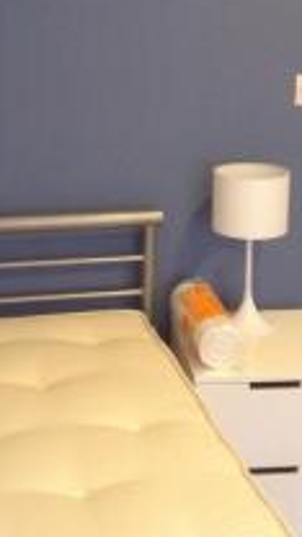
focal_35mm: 80
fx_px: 1139
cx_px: 150
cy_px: 156
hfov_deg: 15.1
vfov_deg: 26.3
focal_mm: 4.28
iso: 125
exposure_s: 1/20
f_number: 2.4
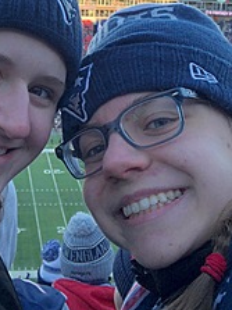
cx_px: 38
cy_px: 61
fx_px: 617
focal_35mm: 69
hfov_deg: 21.0
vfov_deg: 27.6
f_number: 2.2
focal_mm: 2.87
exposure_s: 1/225
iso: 20
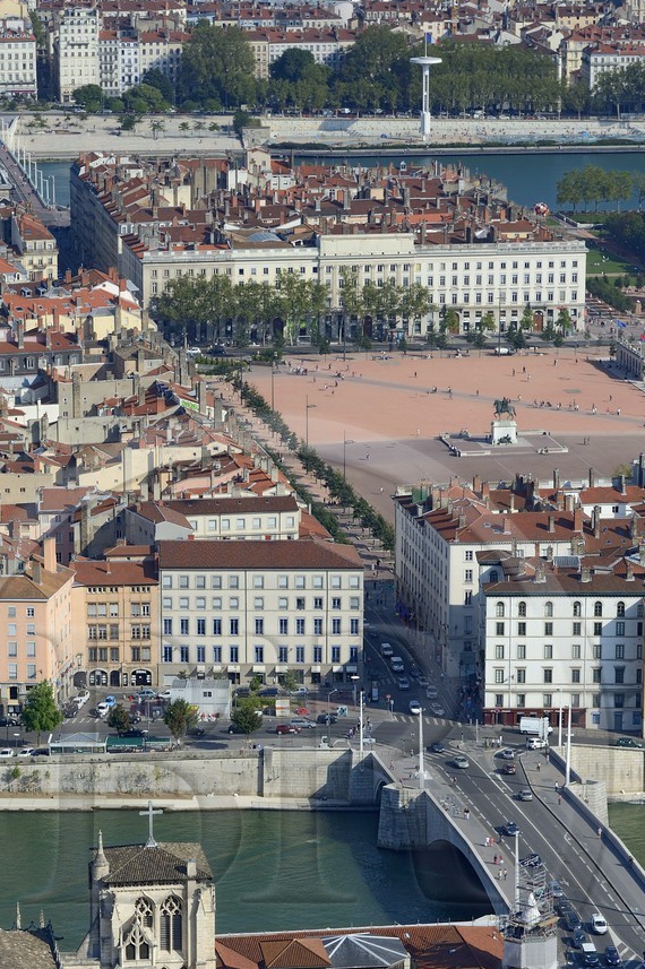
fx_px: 3768
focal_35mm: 140
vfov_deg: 14.6
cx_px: 259
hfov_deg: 9.8
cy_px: 765
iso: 100
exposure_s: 1/250
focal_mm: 75
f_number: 9
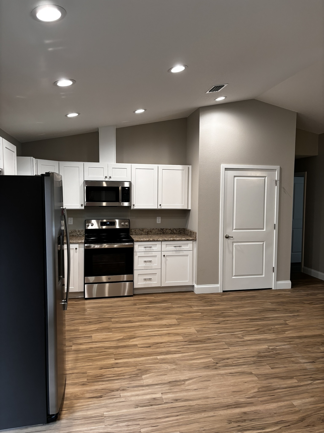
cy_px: 216
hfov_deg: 53.1
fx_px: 324
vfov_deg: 67.3
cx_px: 162
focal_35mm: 26
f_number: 1.6
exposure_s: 1/120
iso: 125
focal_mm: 5.96
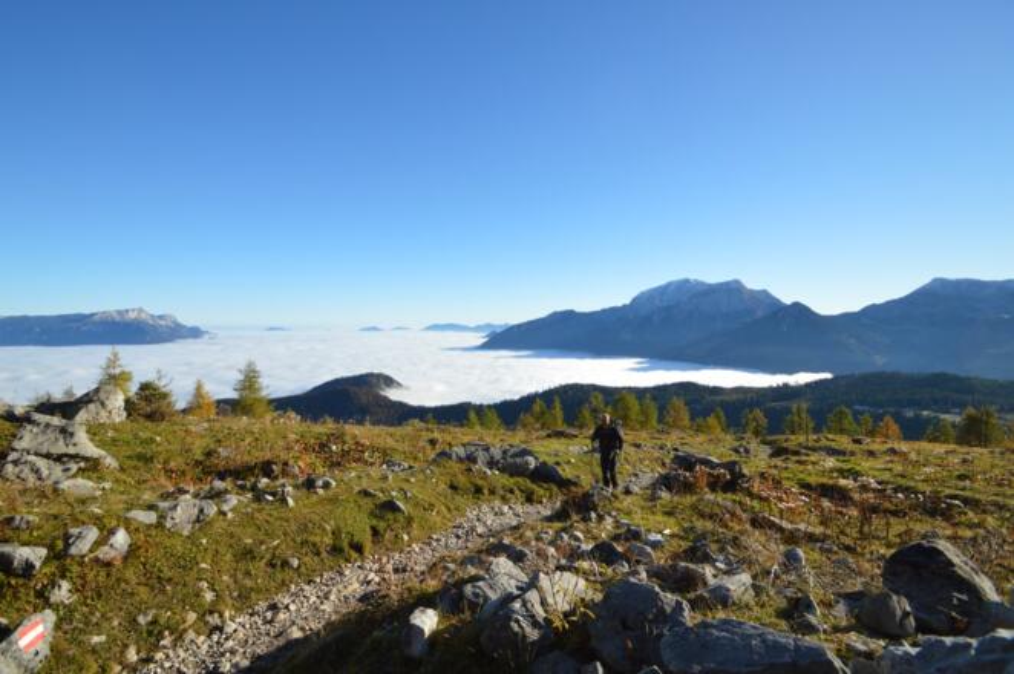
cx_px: 507
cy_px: 337
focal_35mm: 15
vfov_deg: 77.2
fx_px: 422
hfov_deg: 100.4
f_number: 5.6
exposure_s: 1/1600
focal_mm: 10
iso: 400
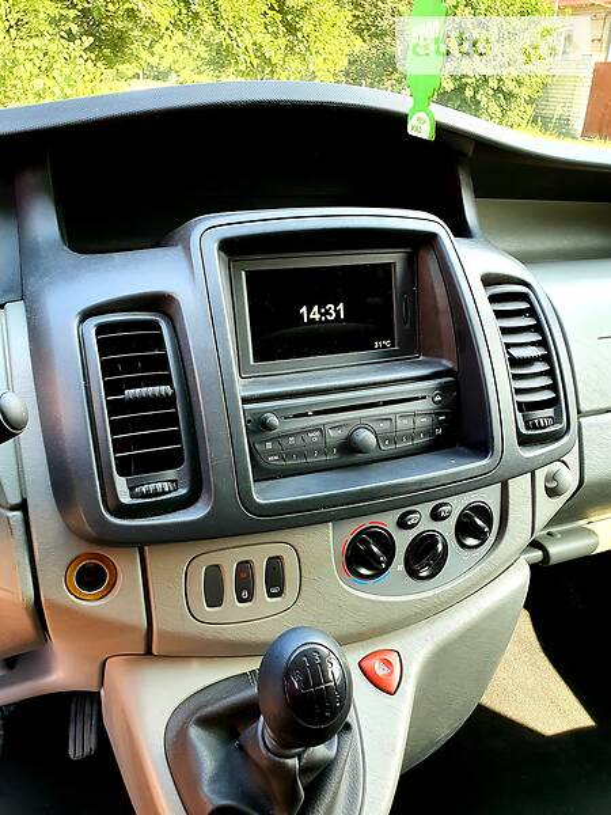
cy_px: 408
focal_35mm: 26
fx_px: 612
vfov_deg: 67.3
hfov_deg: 53.1
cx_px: 306
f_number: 2.4
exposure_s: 1/100
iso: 80
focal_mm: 4.3
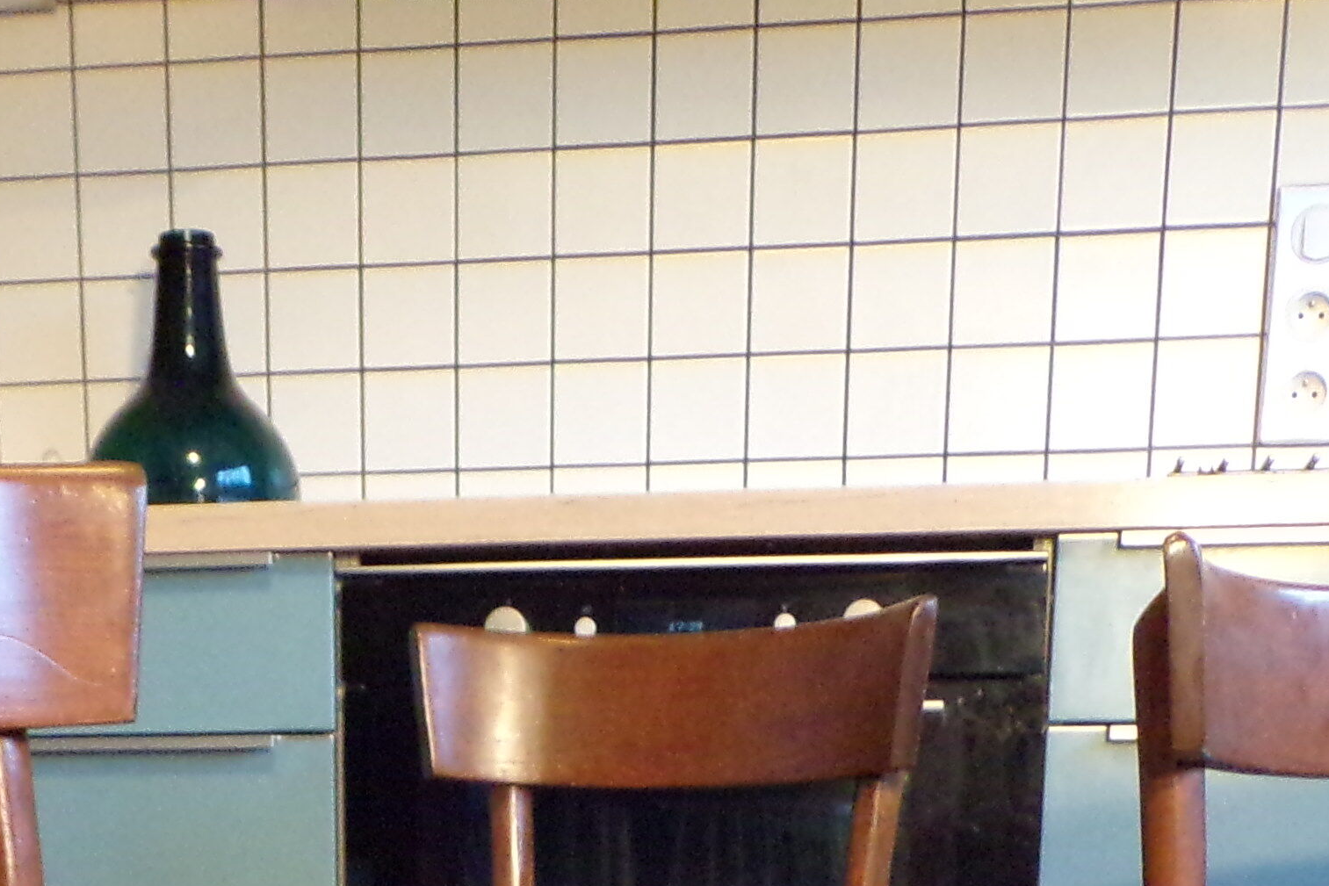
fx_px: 2806
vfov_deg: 15.7
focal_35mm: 76
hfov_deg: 26.5
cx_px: 414
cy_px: 1514
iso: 540
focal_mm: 4.3
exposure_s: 1/17
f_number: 3
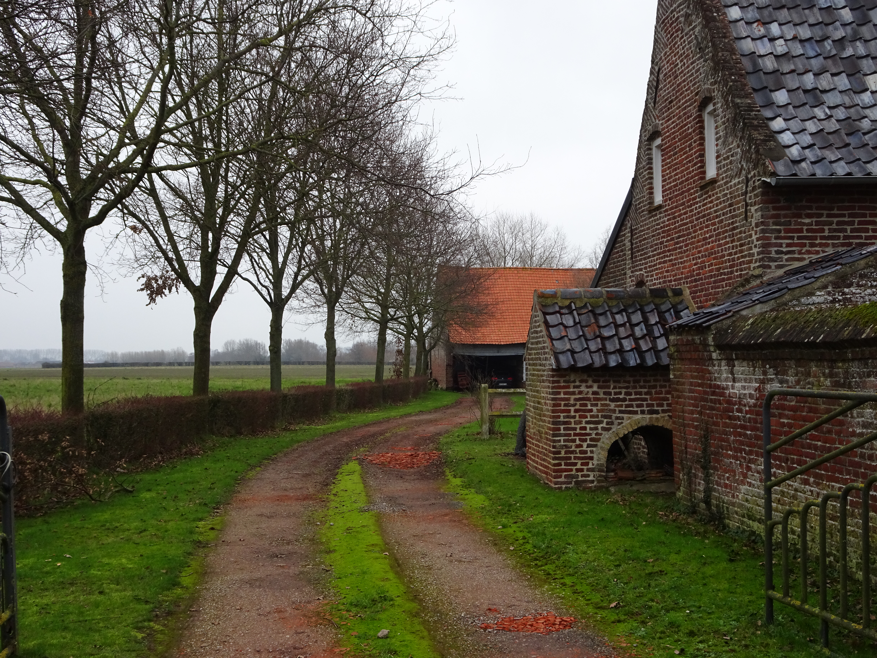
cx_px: 438
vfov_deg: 32.9
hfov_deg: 42.9
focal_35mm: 44
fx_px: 1115
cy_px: 329
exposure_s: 1/50
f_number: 4.5
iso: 125
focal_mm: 7.58
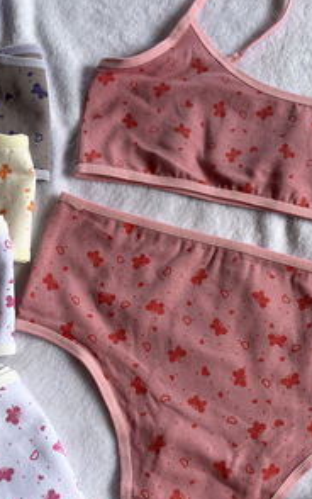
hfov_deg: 25.8
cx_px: 178
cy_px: 284
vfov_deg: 40.2
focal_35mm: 50
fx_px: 680
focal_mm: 5.1
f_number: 1.6
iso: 40
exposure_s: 1/155
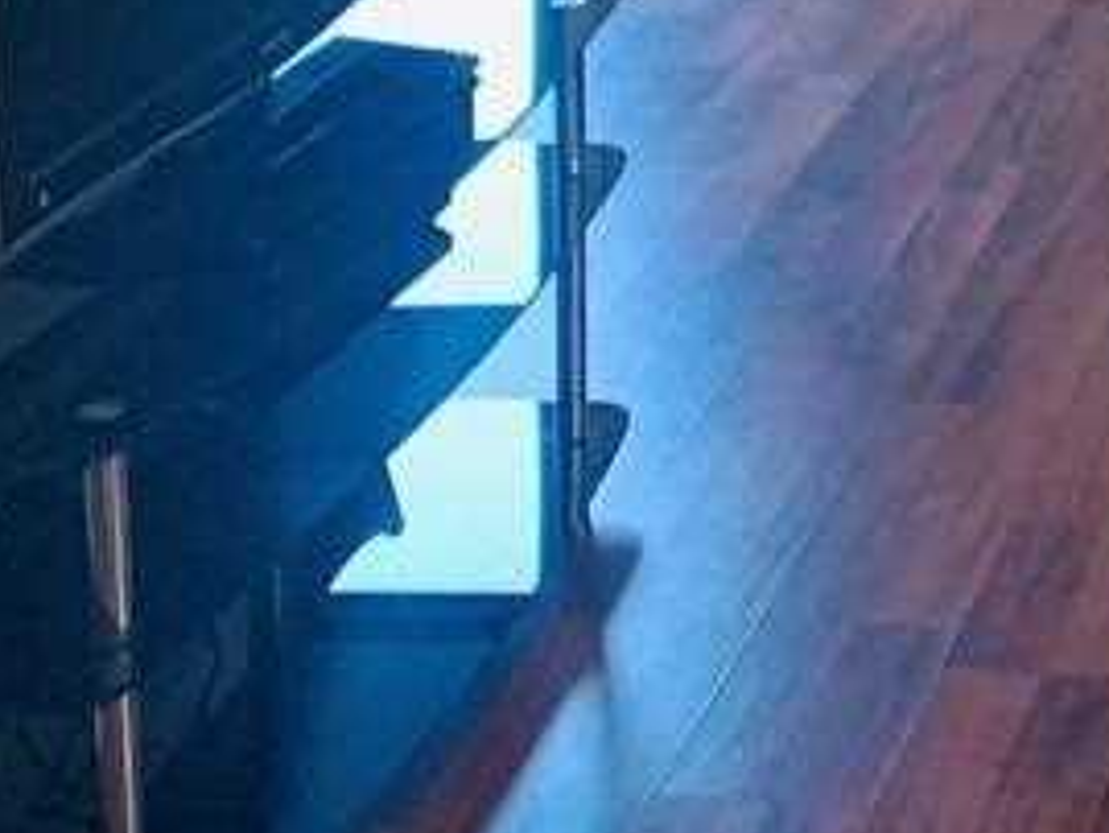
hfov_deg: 17.6
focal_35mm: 99
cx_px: 1699
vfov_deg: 13.9
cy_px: -487
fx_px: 3173
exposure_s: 1/60
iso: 125
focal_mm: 4.25
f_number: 1.8
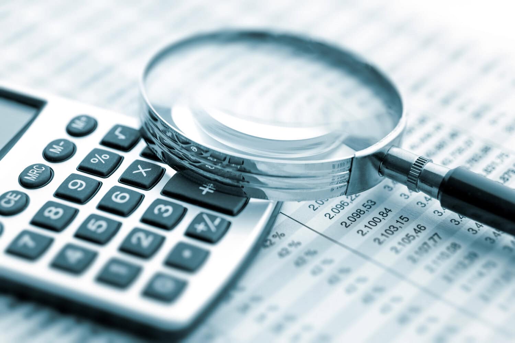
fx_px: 1202
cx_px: 258
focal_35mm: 84
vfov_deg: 16.3
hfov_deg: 24.2
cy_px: 172
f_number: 2
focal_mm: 56
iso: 100
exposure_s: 1/60
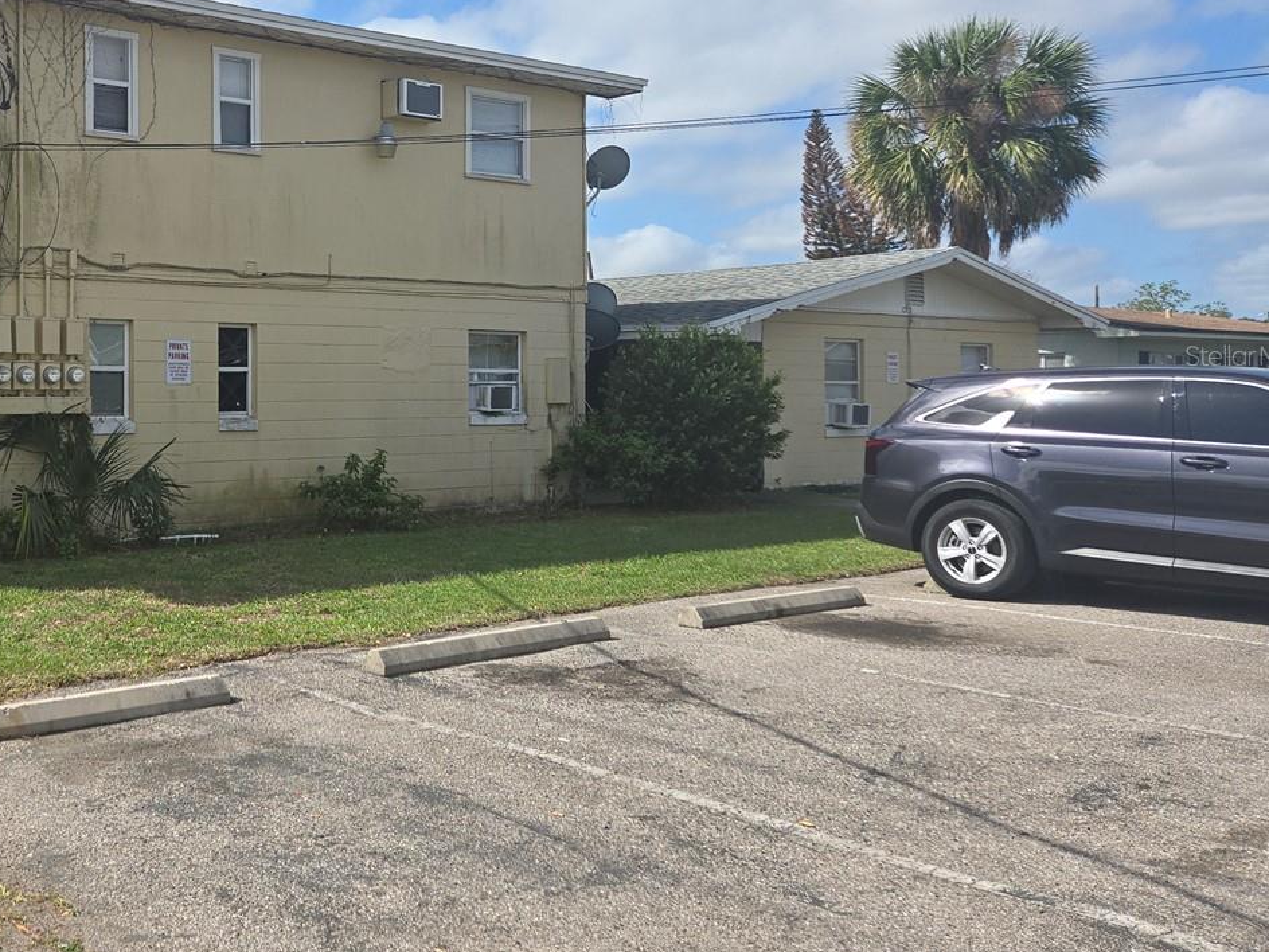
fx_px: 1430
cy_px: 355
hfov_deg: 45.2
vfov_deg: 36.6
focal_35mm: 39
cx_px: 237
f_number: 1.8
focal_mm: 5.4
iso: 25
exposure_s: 1/2060
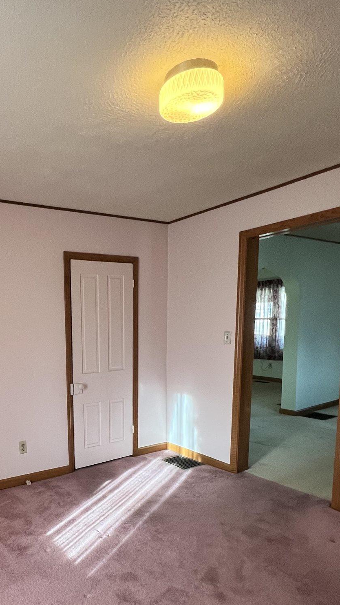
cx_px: 71
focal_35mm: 22
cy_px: 381
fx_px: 353
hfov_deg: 48.7
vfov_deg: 79.6
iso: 250
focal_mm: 1.57
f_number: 1.8
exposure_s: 1/60
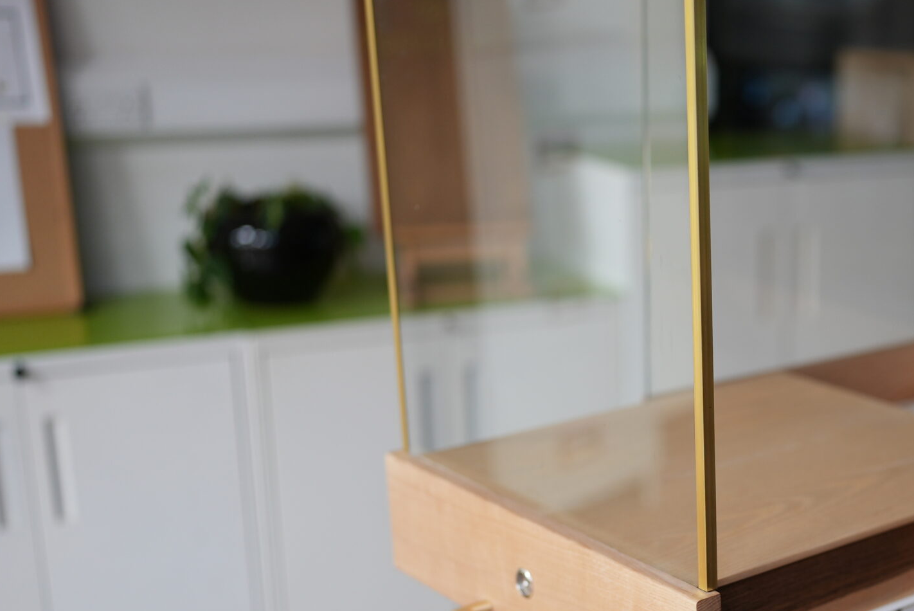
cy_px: 428
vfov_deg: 21.5
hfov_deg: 30.7
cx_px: 794
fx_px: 1600
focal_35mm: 63
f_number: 1.4
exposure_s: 1/125
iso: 320
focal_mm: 35
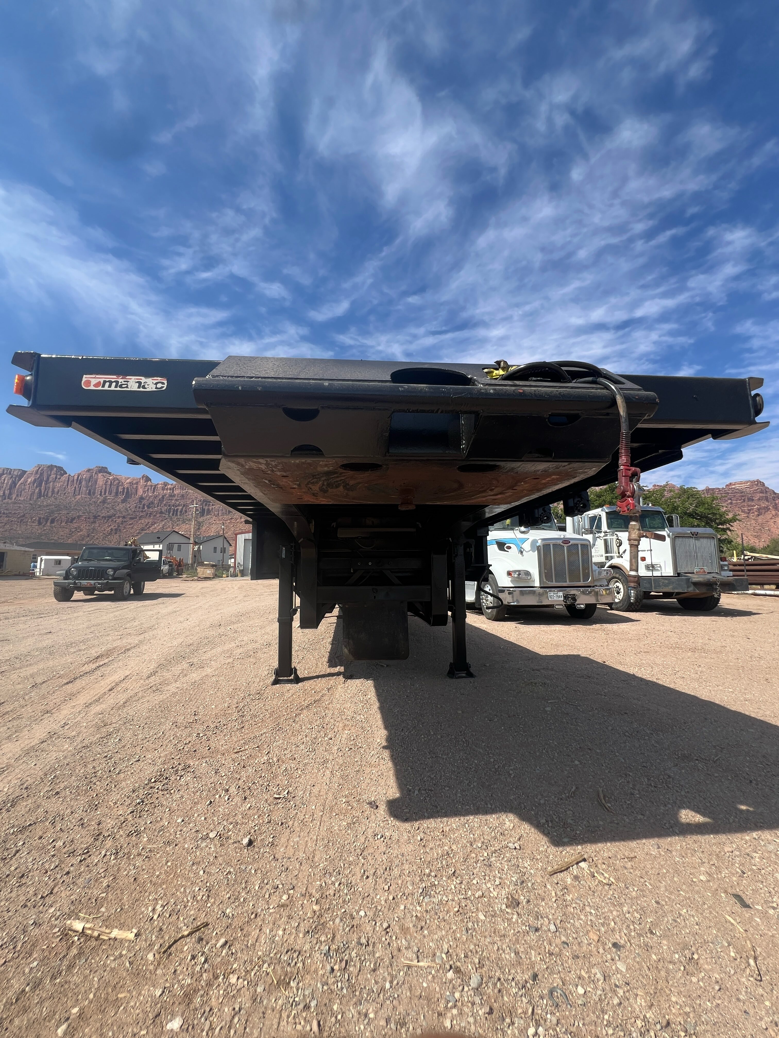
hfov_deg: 89.9
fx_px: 390
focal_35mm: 13
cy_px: 519
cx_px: 390
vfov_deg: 106.2
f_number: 1.8
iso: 32
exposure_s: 1/791
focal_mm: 1.57
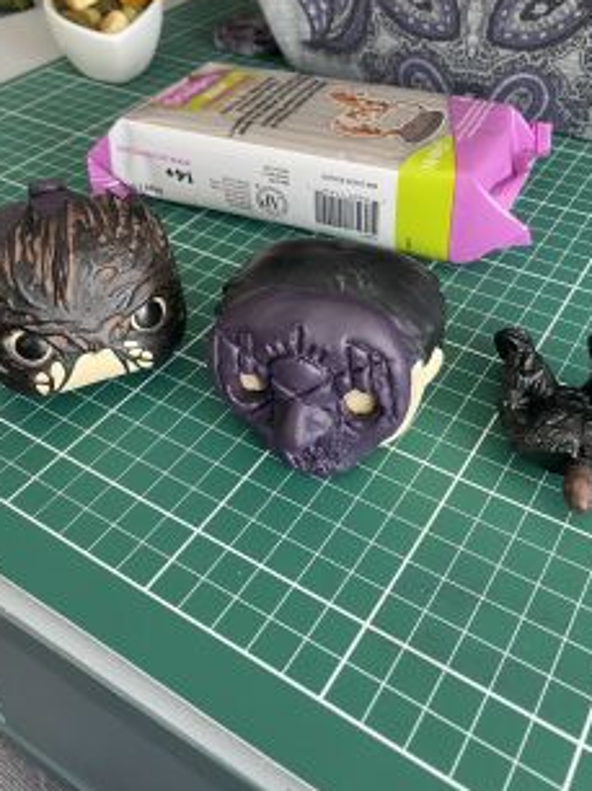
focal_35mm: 34
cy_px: 282
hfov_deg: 41.7
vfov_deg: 53.2
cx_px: 331
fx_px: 776
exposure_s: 1/60
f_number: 1.8
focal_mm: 4.25
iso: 160
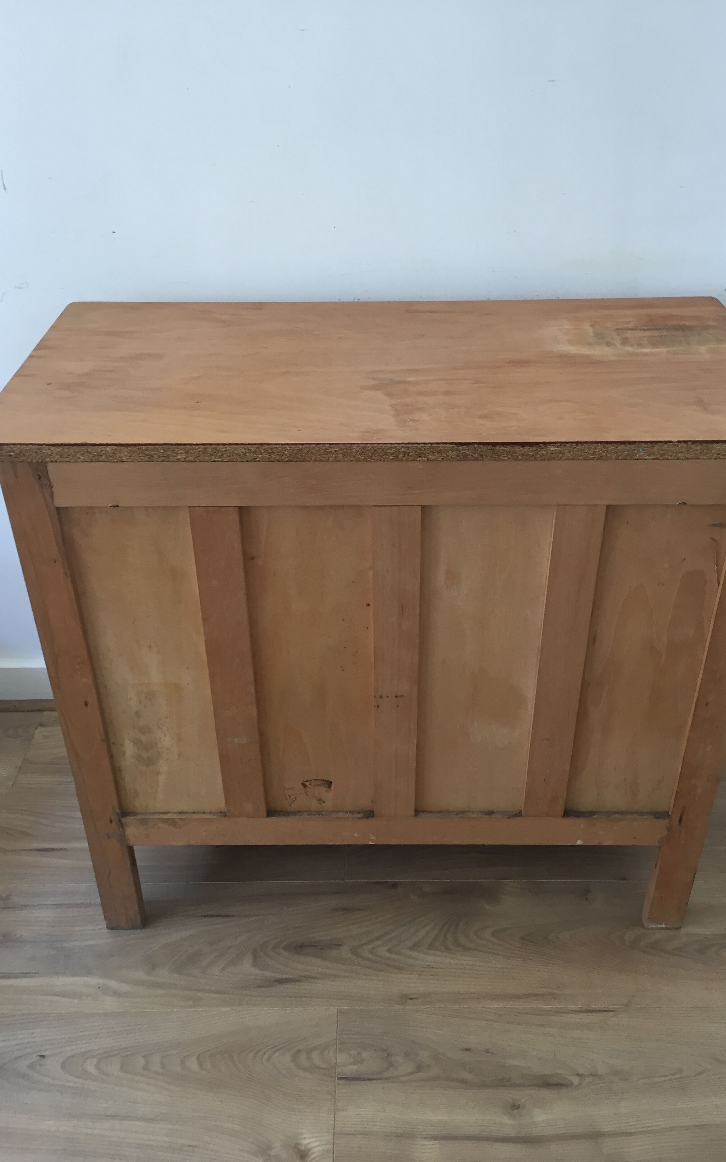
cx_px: 371
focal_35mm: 31
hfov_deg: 40.6
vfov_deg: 61.2
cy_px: 580
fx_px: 981
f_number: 2.2
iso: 80
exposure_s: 1/33
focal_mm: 4.15
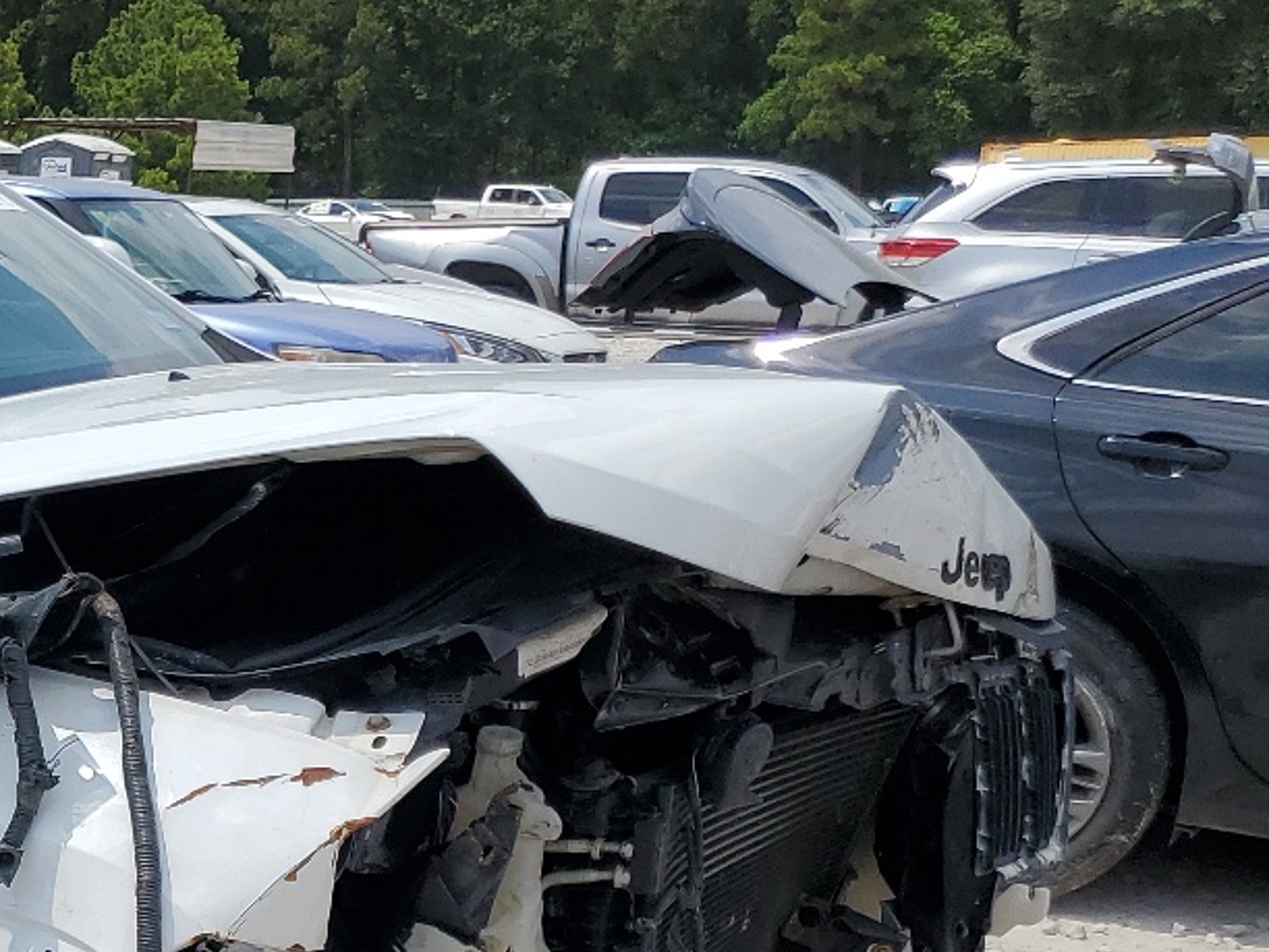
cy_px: 788
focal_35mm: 68
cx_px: -315
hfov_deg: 25.2
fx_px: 2493
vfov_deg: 21.3
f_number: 1.5
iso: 50
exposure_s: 1/5000
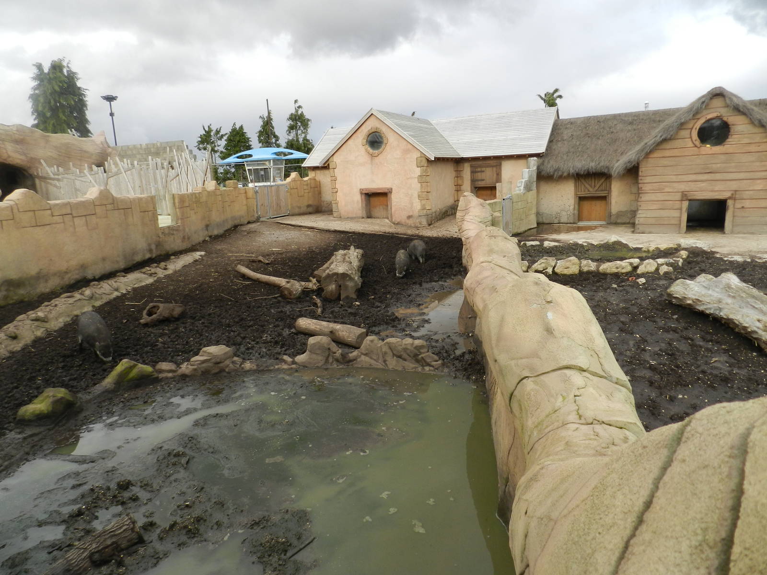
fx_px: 510
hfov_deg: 73.9
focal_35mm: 23
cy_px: 288
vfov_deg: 58.9
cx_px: 384
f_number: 3.4
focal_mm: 4
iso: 160
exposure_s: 1/500
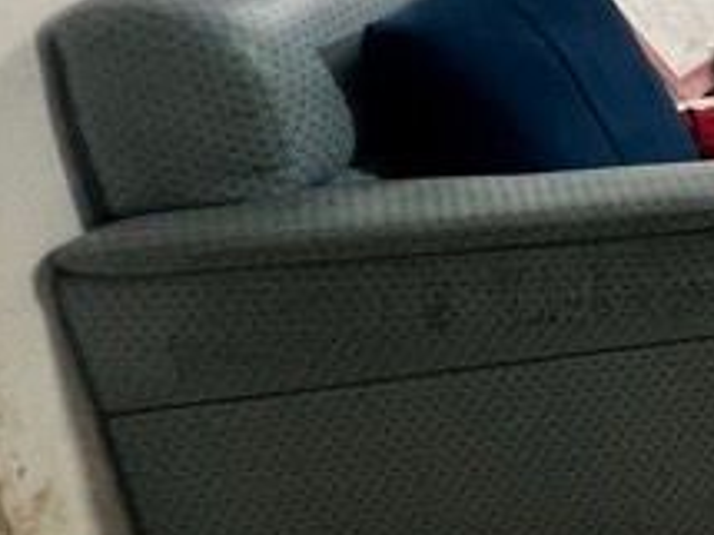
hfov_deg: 16.2
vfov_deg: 21.3
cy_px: -166
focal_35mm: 62
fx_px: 1278
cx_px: 1634
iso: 200
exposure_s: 1/50
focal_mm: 1.57
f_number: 1.8
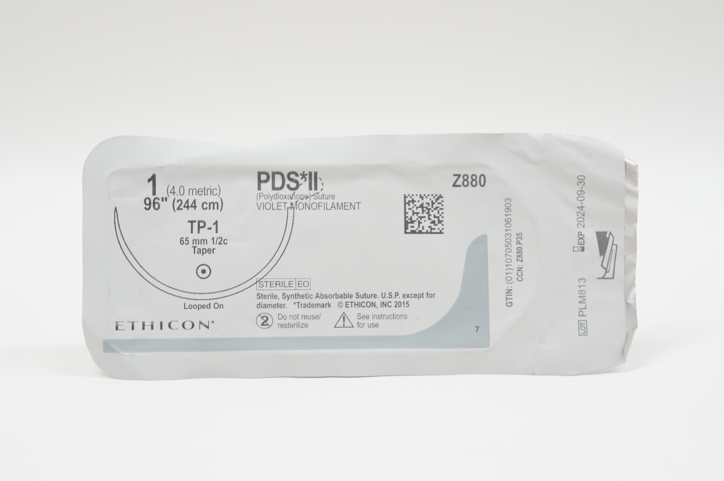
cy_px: 240
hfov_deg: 33.4
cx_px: 362
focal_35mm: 60
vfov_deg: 22.6
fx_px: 1205
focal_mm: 40
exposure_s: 1/40
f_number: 7.1
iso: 400
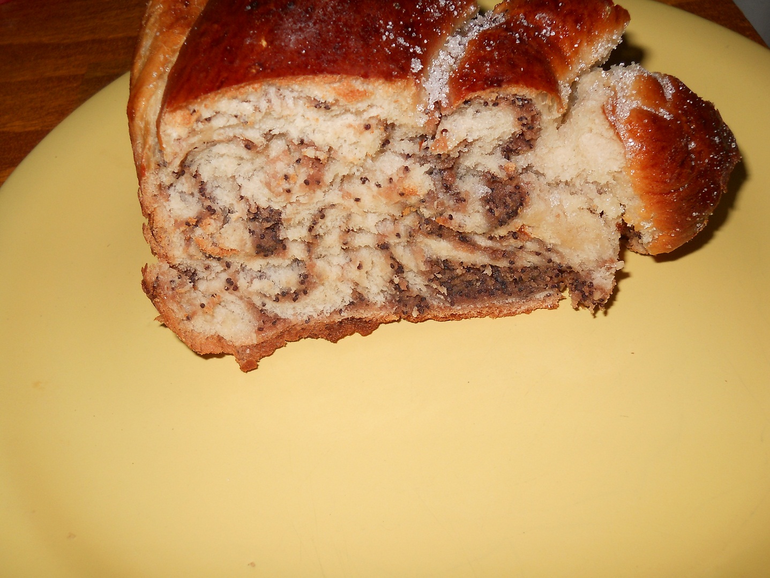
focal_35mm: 41
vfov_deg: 35.1
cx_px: 385
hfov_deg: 45.8
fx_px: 912
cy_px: 289
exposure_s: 1/30
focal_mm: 6.72
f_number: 5.5
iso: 80
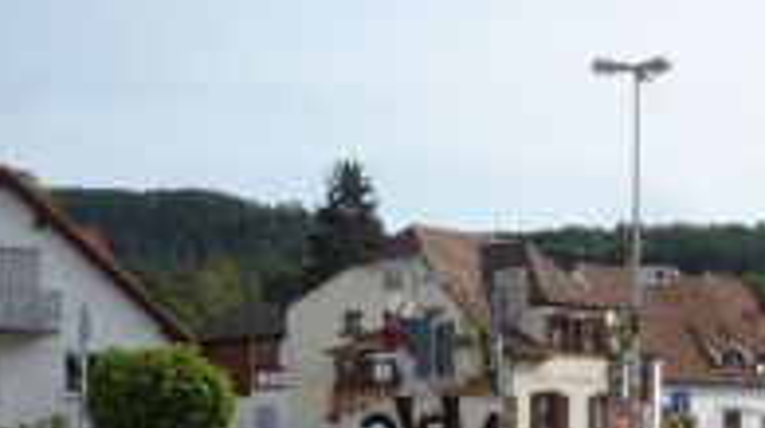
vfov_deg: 13.9
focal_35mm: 86
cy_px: 381
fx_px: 1742
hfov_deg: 24.1
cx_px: 679
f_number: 5.6
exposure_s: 1/400
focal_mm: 5.2
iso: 100
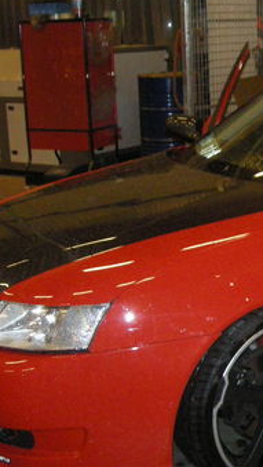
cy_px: 237
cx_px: 364
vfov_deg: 29.3
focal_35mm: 72
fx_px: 892
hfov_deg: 15.8
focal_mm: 5.7
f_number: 2.8
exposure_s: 1/60
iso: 400
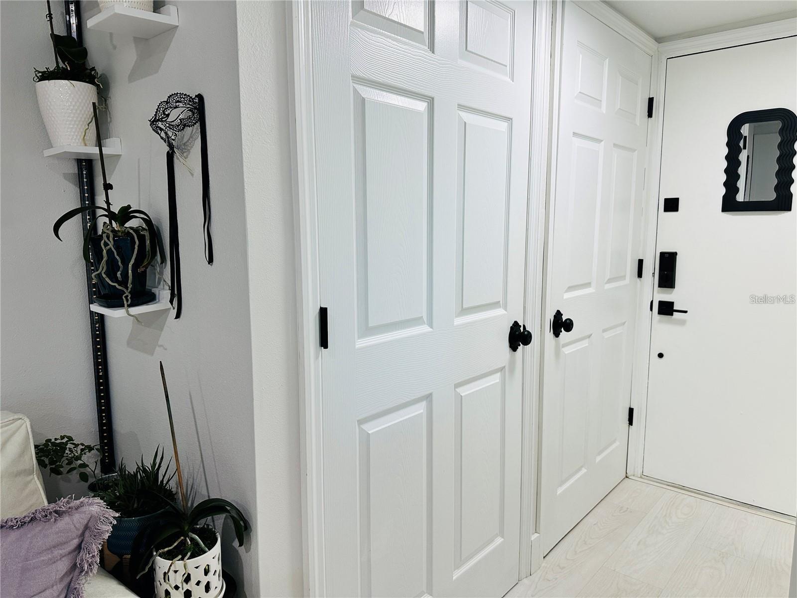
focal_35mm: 24
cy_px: 299
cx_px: 398
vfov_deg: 56.8
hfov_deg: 71.6
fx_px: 553
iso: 125
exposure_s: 1/120
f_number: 1.78
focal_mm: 6.86
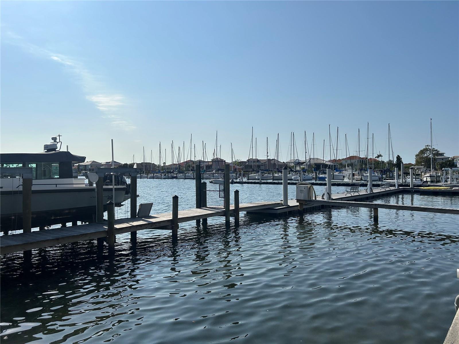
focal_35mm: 26
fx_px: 345
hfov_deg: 67.3
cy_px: 172
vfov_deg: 53.1
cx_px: 230
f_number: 1.5
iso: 50
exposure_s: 1/14286
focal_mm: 5.7
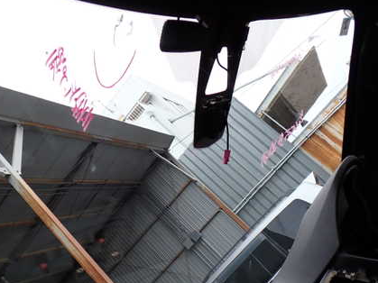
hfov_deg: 43.3
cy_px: 165
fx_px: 469
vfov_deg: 33.5
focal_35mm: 43
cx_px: 130
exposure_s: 1/320
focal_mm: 5.4
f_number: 3.2
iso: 100
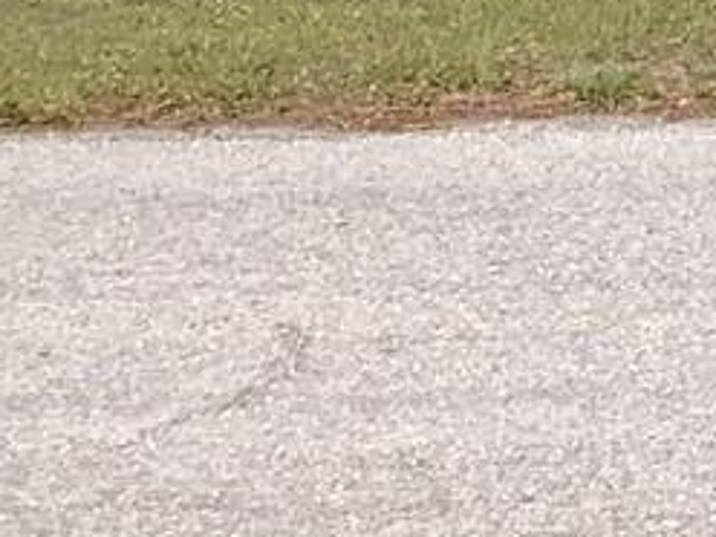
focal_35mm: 200
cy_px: -829
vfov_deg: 6.9
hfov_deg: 8.8
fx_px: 4137
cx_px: 1822
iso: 25
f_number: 2.4
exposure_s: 1/1773
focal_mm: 3.3
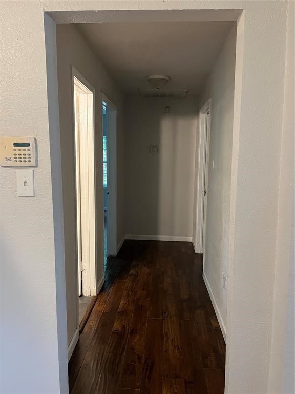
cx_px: 148
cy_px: 197
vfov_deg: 67.3
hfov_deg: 53.1
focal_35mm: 26
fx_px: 295
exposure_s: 1/60
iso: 400
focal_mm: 5.1
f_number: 1.6
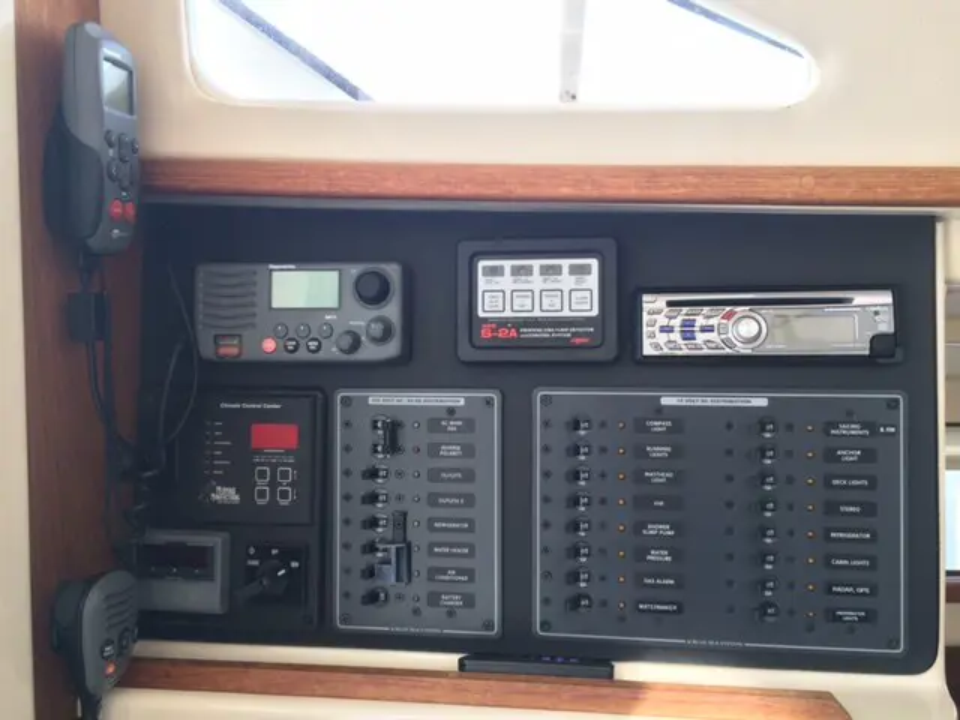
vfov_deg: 48.2
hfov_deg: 61.7
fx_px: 804
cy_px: 360
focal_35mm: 29
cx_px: 480
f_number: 2.2
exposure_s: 1/60
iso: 40
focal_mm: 4.15
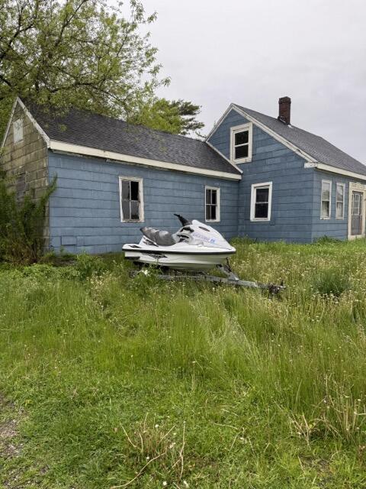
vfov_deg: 71.6
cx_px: 183
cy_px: 244
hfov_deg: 56.8
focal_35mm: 24
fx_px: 338
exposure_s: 1/567
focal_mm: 6.76
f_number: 1.78
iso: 80
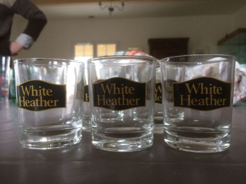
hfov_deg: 60.0
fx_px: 213
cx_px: 123
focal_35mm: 30
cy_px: 92
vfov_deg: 46.8
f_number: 2.2
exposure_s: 1/30
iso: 100
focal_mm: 4.12
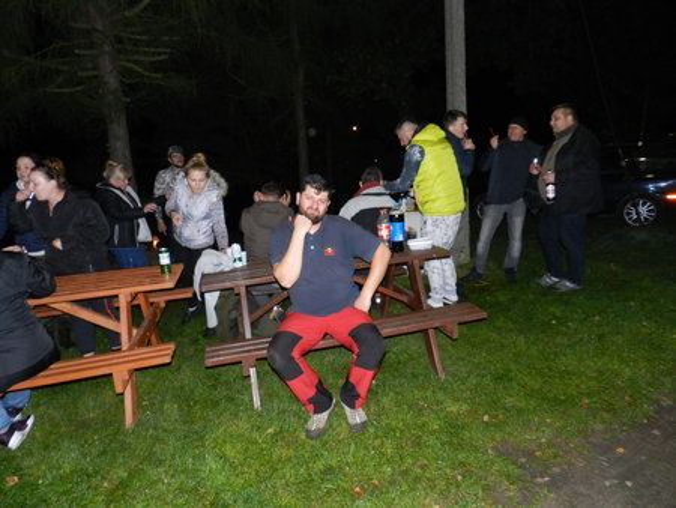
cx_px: 338
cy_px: 254
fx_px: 449
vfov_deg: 58.9
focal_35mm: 23
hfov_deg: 73.9
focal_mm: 4
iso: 400
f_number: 3.4
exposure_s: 1/30
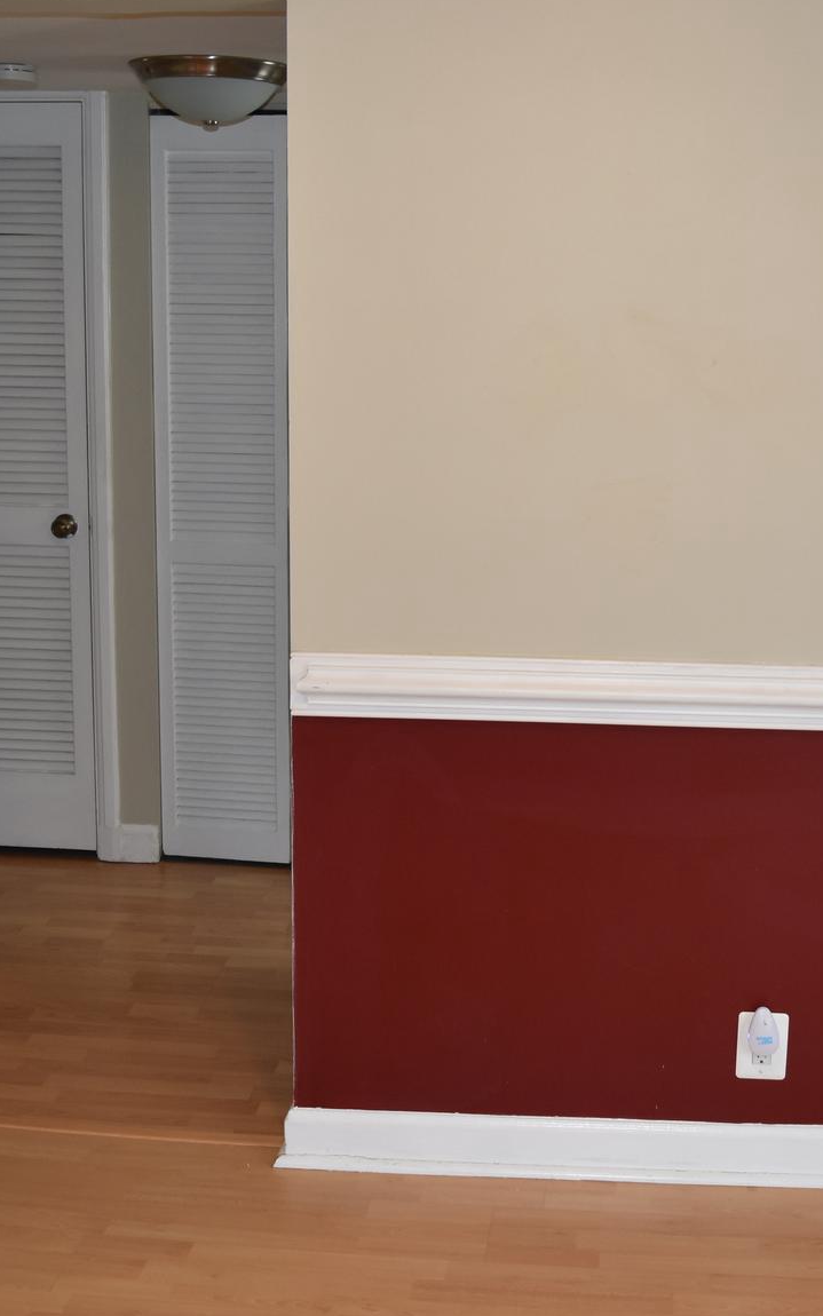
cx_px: 490
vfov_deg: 41.0
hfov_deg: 26.3
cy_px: 681
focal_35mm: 49
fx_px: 1758
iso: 400
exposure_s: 1/60
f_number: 3.5
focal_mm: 18
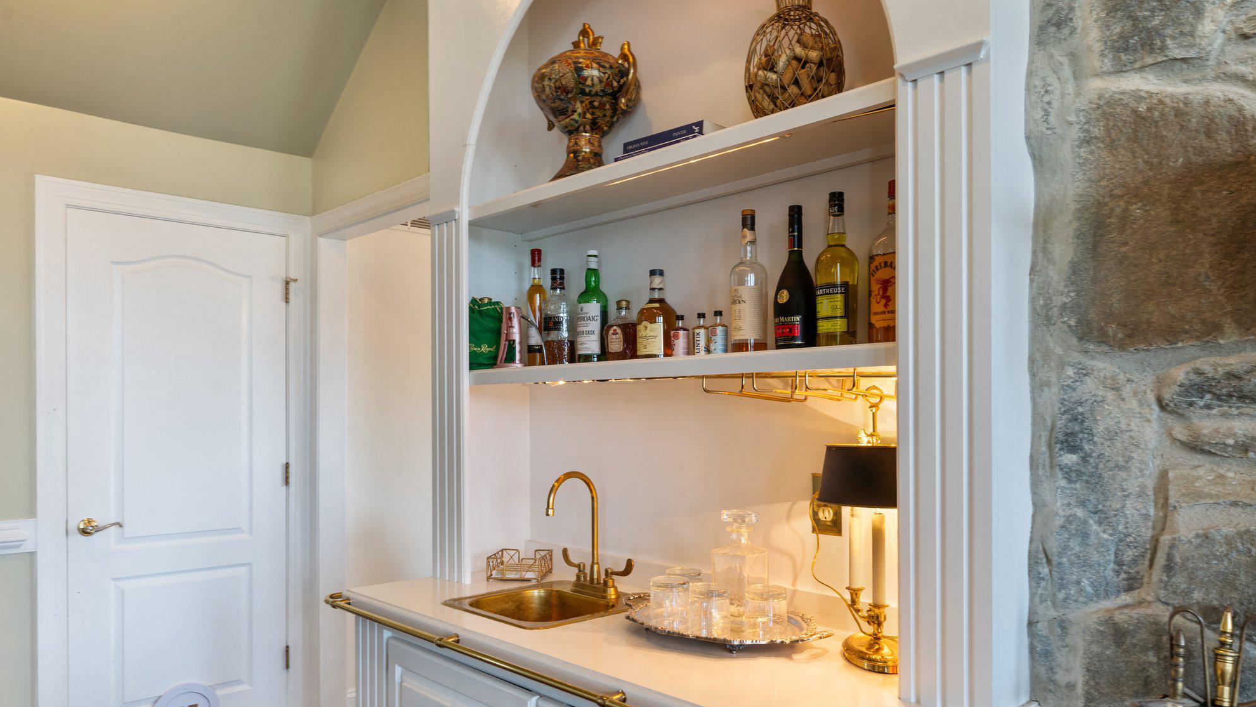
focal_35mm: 26
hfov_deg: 71.9
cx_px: 648
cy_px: 412
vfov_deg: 44.2
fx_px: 866
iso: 500
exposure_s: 1/30
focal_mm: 24
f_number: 8
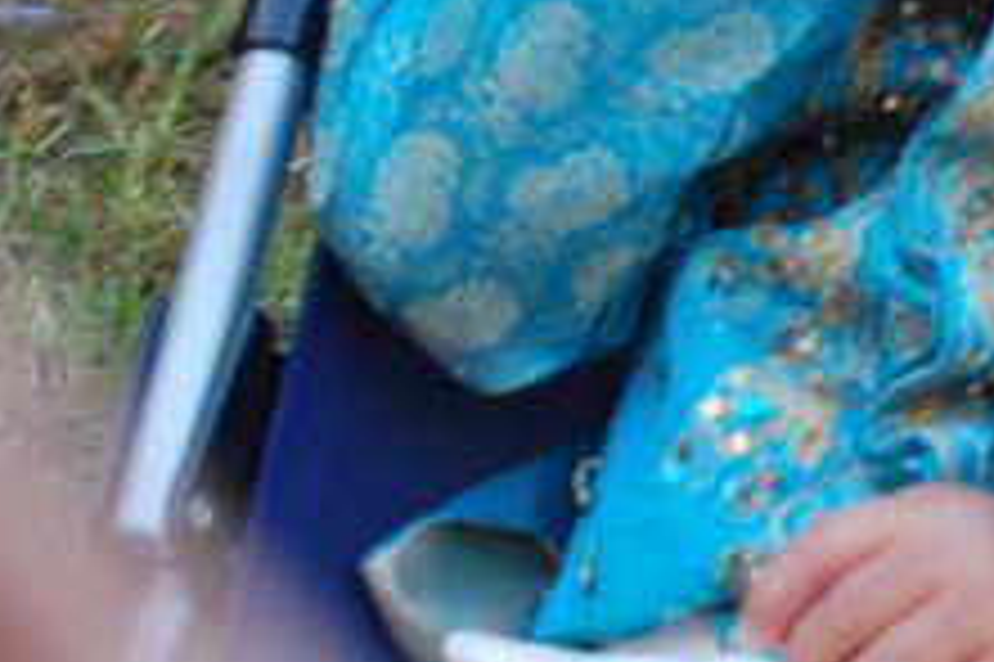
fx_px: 10548
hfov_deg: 5.3
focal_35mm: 382
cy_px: 106
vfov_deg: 3.6
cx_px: 1471
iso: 400
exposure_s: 1/30
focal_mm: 55
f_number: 5.6
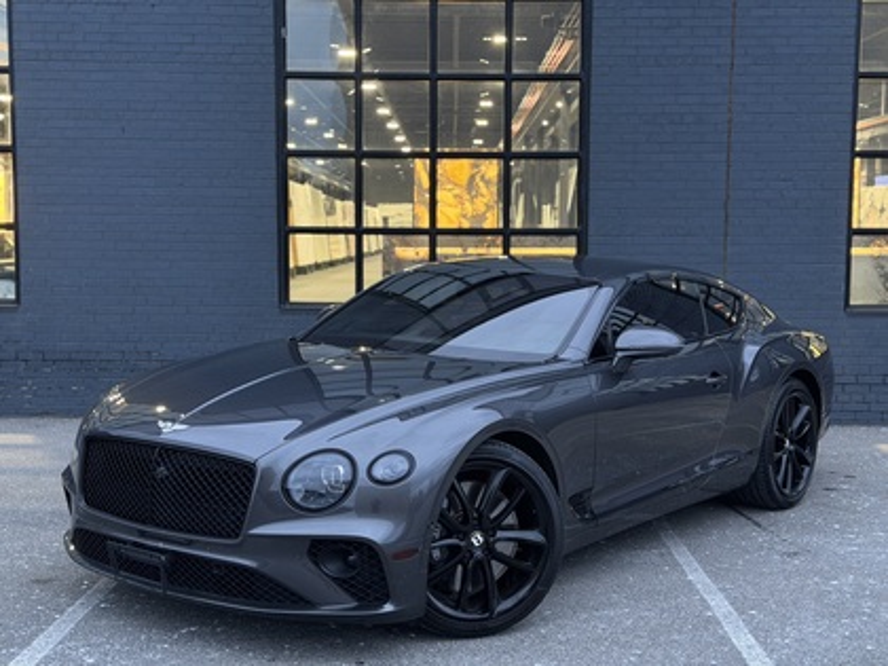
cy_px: 333
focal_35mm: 48
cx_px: 444
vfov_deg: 30.3
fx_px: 1231
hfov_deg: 39.7
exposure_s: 1/59
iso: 250
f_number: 1.78
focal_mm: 6.76
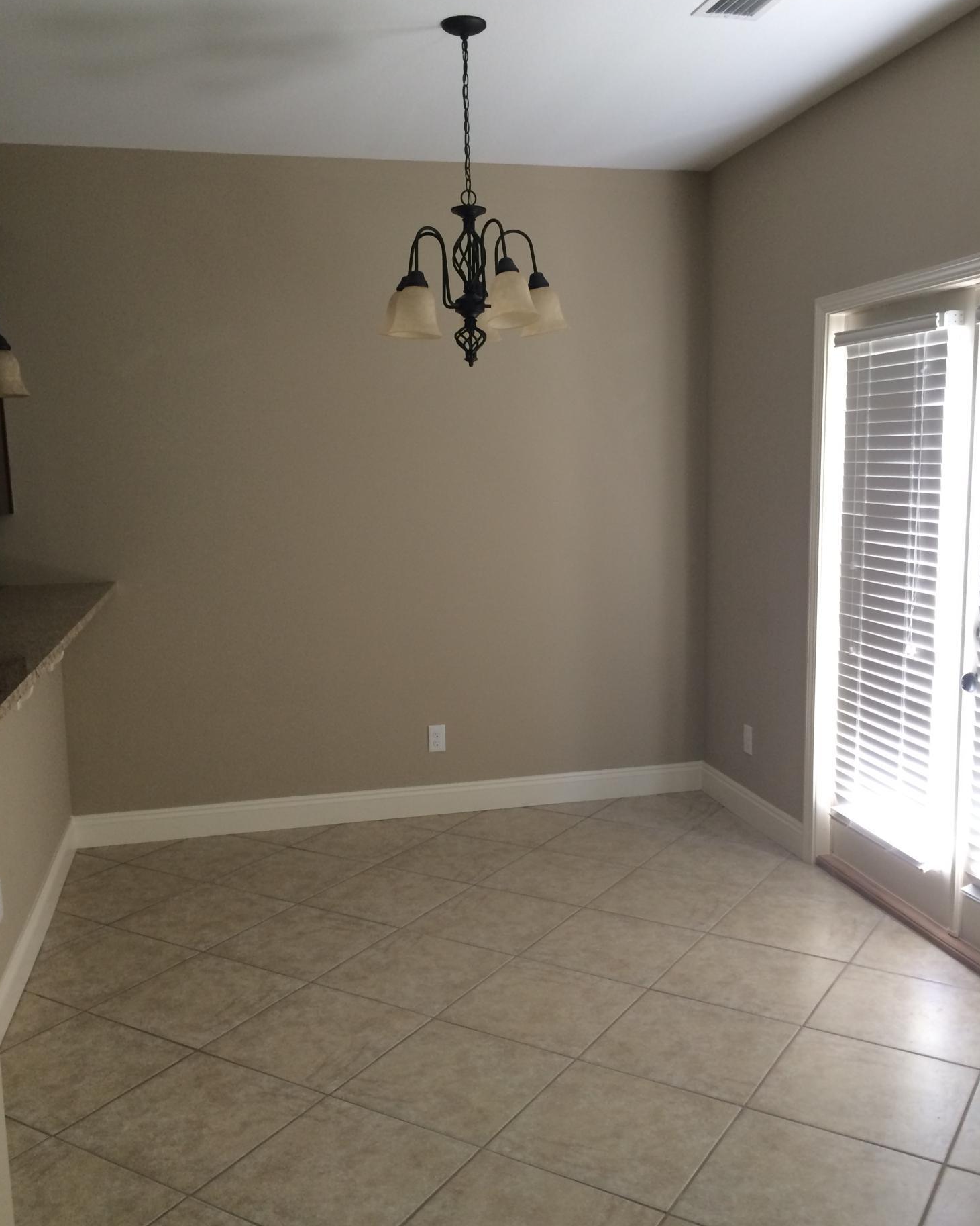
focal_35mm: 31
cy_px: 630
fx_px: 1124
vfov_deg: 57.2
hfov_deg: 47.1
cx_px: 498
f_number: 2.2
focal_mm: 4.15
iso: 50
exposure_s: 1/30
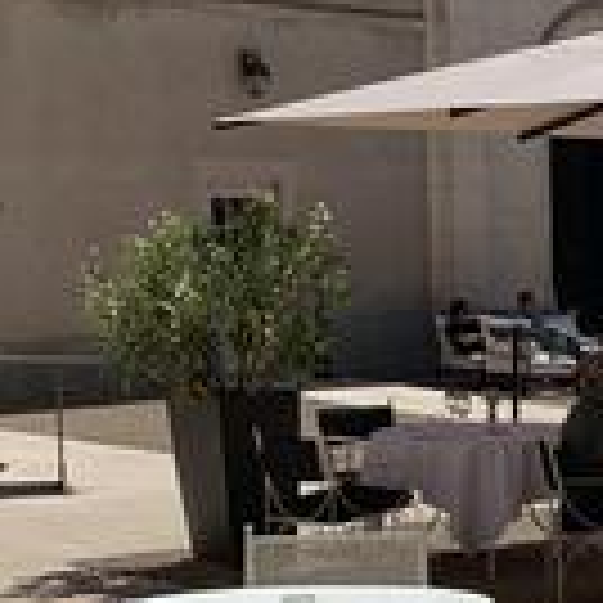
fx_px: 2030
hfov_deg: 15.5
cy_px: 364
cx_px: 932
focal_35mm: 103
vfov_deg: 16.9
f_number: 1.8
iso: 25
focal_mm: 4.25
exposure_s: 1/5128
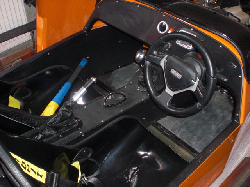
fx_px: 274
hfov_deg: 49.0
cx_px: 125
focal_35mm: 38
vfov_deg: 37.7
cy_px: 94
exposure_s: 1/60
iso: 200
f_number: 3.1
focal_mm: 6.3
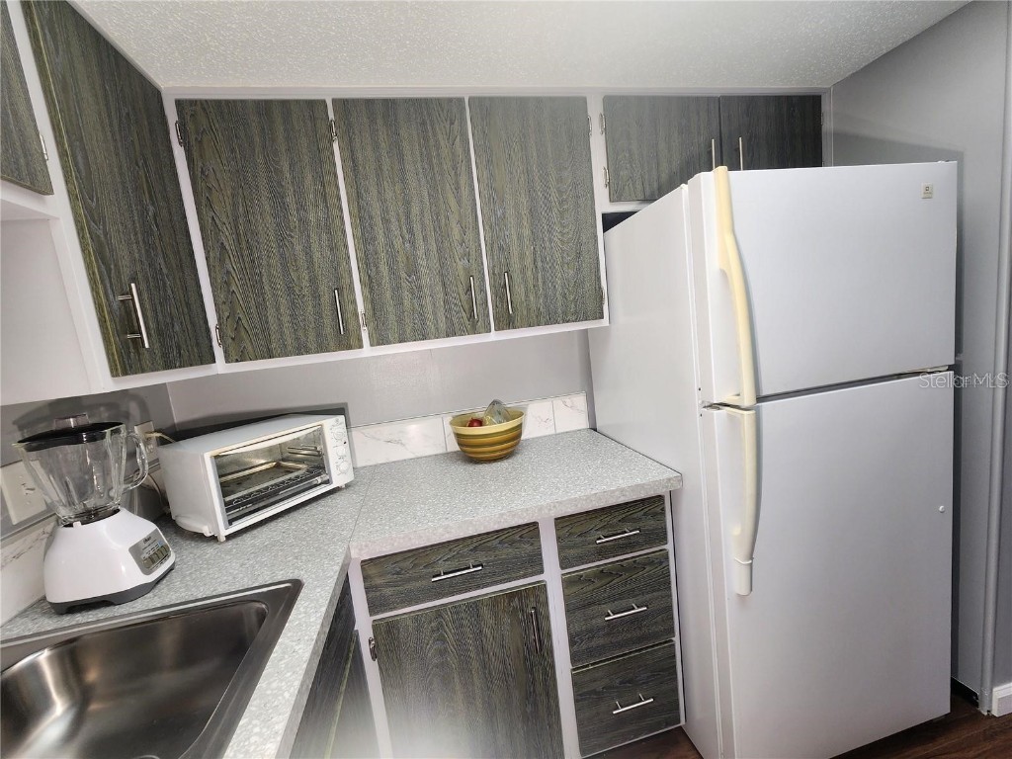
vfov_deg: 89.9
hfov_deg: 106.2
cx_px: 506
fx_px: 380
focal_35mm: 13
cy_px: 380
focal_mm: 2.2
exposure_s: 1/60
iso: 100
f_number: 2.2
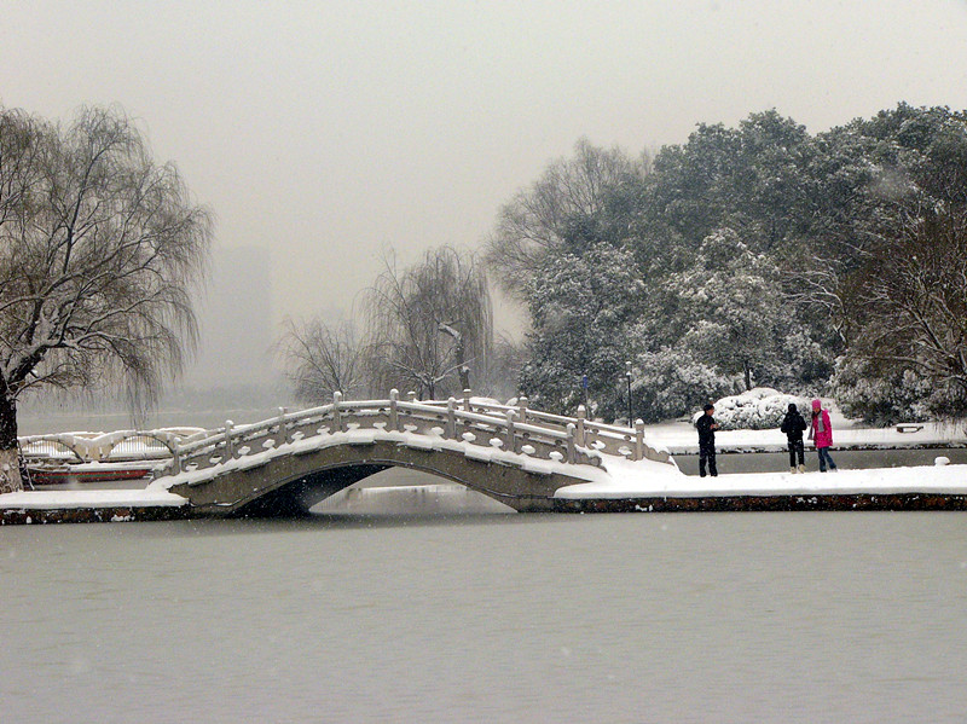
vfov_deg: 13.1
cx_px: 484
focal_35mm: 113
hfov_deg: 17.4
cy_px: 362
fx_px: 3155
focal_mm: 18.8
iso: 100
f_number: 5.6
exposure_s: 1/500
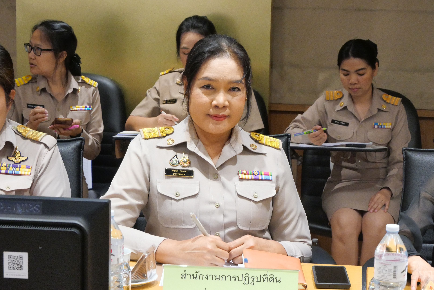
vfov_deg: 14.1
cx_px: 217
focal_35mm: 97
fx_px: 1170
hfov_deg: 21.0
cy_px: 145
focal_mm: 47
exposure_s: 1/25
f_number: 8
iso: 3200
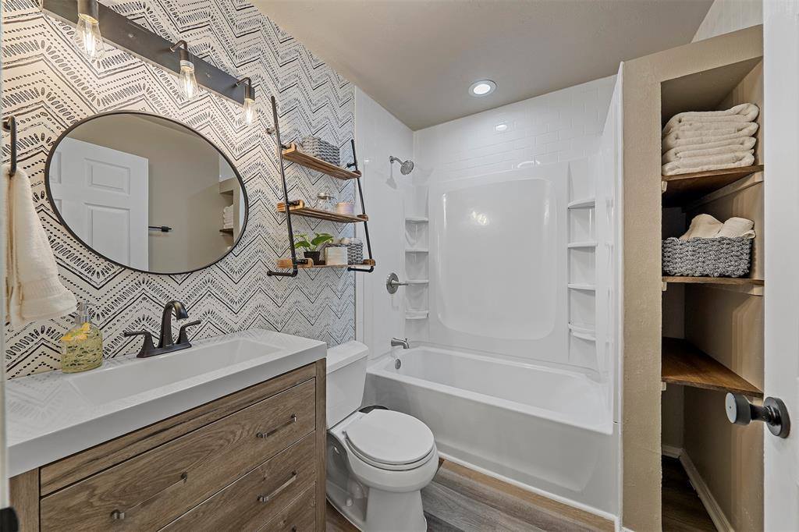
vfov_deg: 85.4
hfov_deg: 108.3
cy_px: 266
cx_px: 400
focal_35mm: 13
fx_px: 288
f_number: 8
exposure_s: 1/2.5
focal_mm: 13
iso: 200
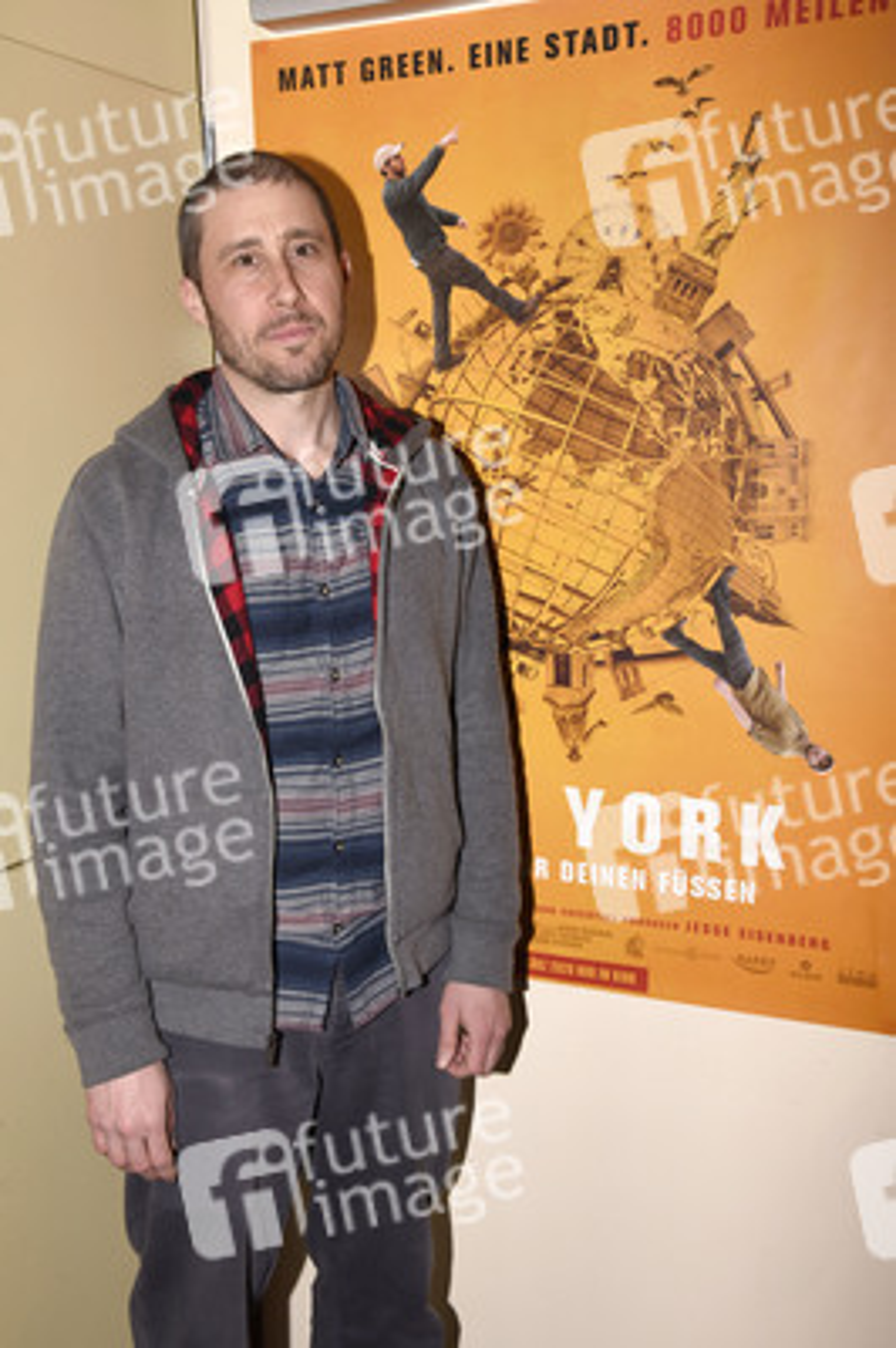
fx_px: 1421
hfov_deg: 35.0
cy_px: 674
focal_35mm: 38
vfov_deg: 50.7
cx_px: 448
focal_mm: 38
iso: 800
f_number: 6.3
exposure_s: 1/50
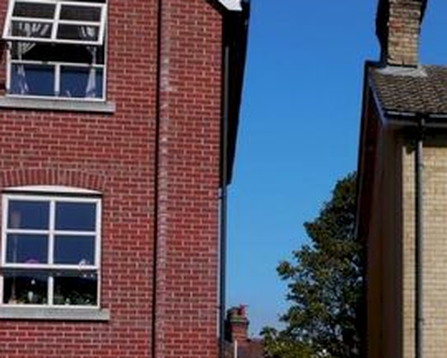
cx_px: 511
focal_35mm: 101
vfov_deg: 15.0
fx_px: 1336
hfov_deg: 18.2
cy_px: 341
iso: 160
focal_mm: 20
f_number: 10
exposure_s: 1/500
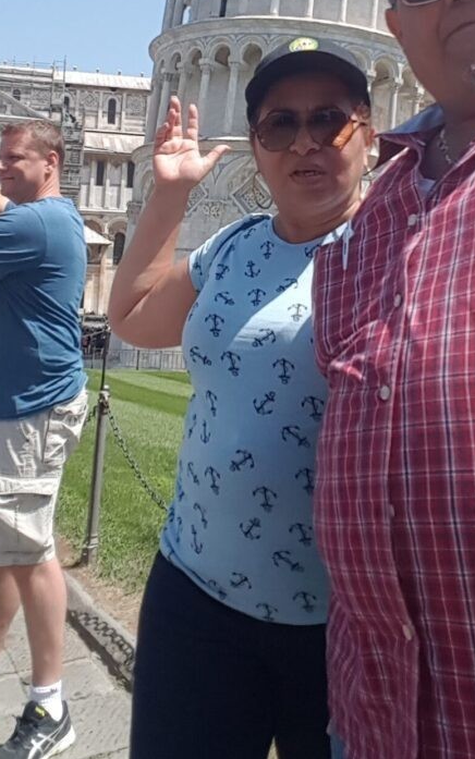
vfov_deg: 40.5
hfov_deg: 28.0
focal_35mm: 46
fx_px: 952
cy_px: 89
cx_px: 257
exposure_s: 1/1664
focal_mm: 2.1
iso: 50
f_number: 1.7
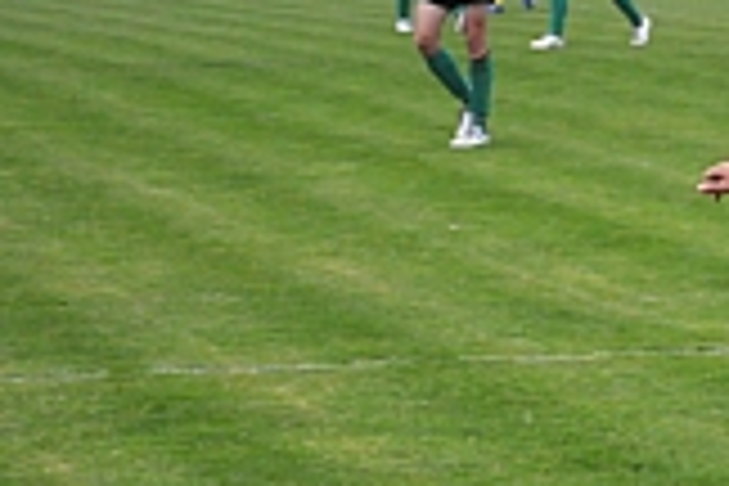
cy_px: 333
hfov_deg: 7.9
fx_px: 5244
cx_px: 837
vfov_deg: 5.3
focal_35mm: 259
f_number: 5.3
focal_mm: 70
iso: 1600
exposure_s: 1/400
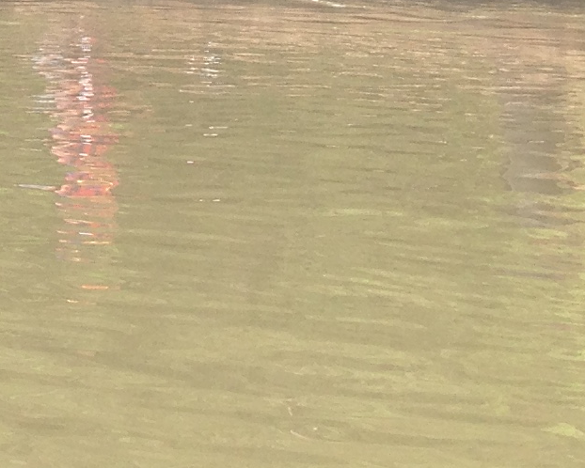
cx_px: -273
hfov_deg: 11.0
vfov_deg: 8.5
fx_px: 2927
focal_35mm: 169
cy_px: -553
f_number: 2.4
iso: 50
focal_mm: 4.12
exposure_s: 1/174
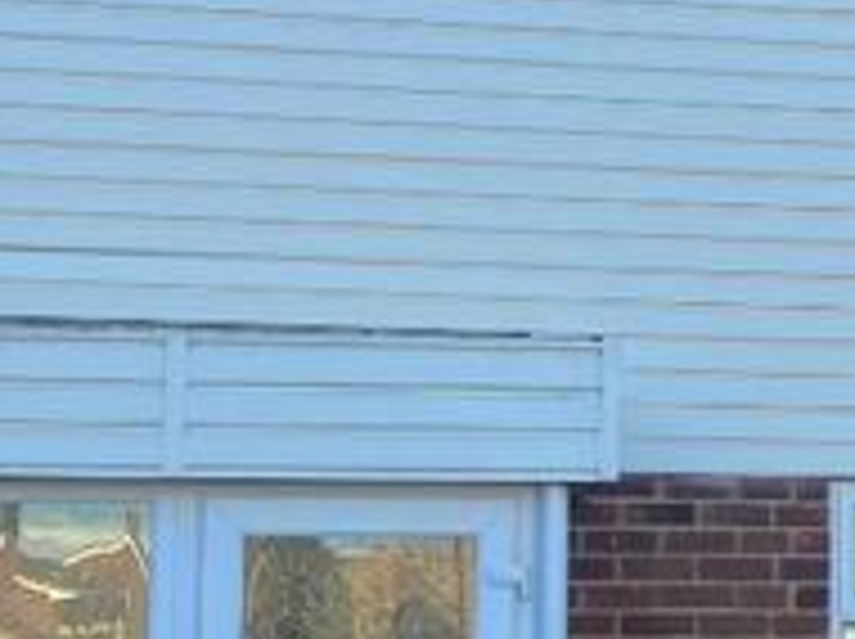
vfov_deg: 15.3
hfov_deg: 19.9
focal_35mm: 96
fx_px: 2368
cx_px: 846
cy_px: 457
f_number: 1.8
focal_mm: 4.25
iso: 32
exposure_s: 1/582
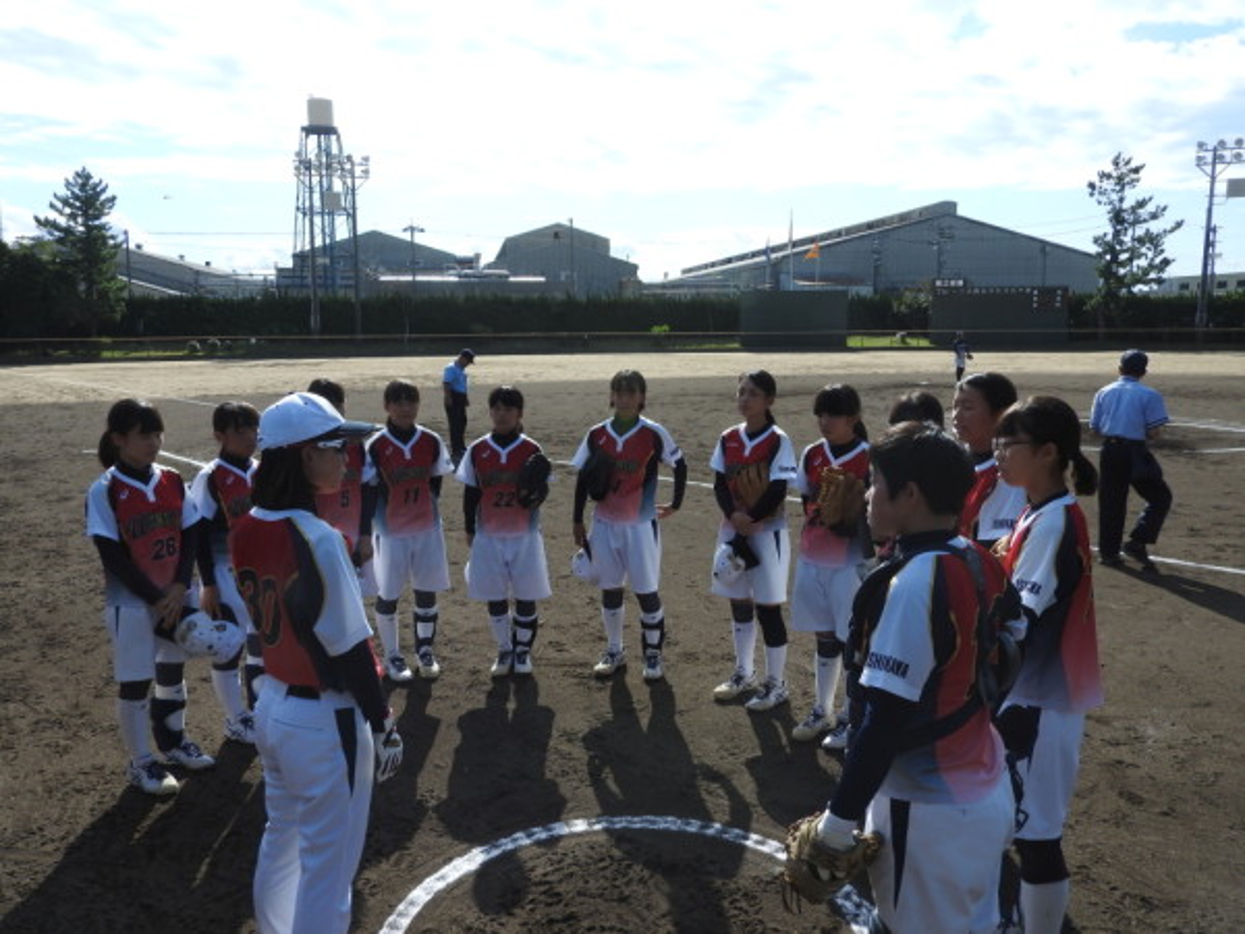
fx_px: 1007
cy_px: 467
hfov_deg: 63.4
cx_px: 622
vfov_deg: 49.7
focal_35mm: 28
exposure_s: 1/1250
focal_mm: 5
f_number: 3.5
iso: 100
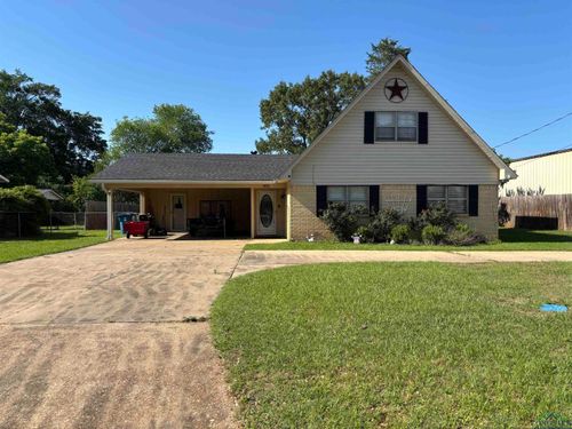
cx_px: 286
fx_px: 430
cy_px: 214
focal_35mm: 26
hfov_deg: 67.3
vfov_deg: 53.1
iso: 50
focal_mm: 5.96
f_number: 1.6
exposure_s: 1/2398
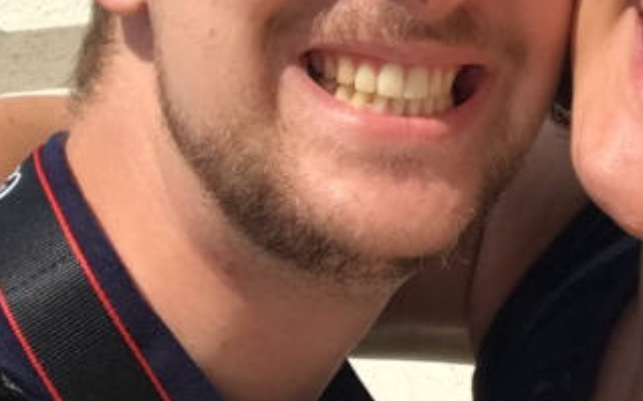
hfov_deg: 18.8
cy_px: -165
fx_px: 1909
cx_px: 555
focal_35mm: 109
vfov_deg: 11.6
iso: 25
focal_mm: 2.87
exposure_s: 1/1486
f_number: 2.2
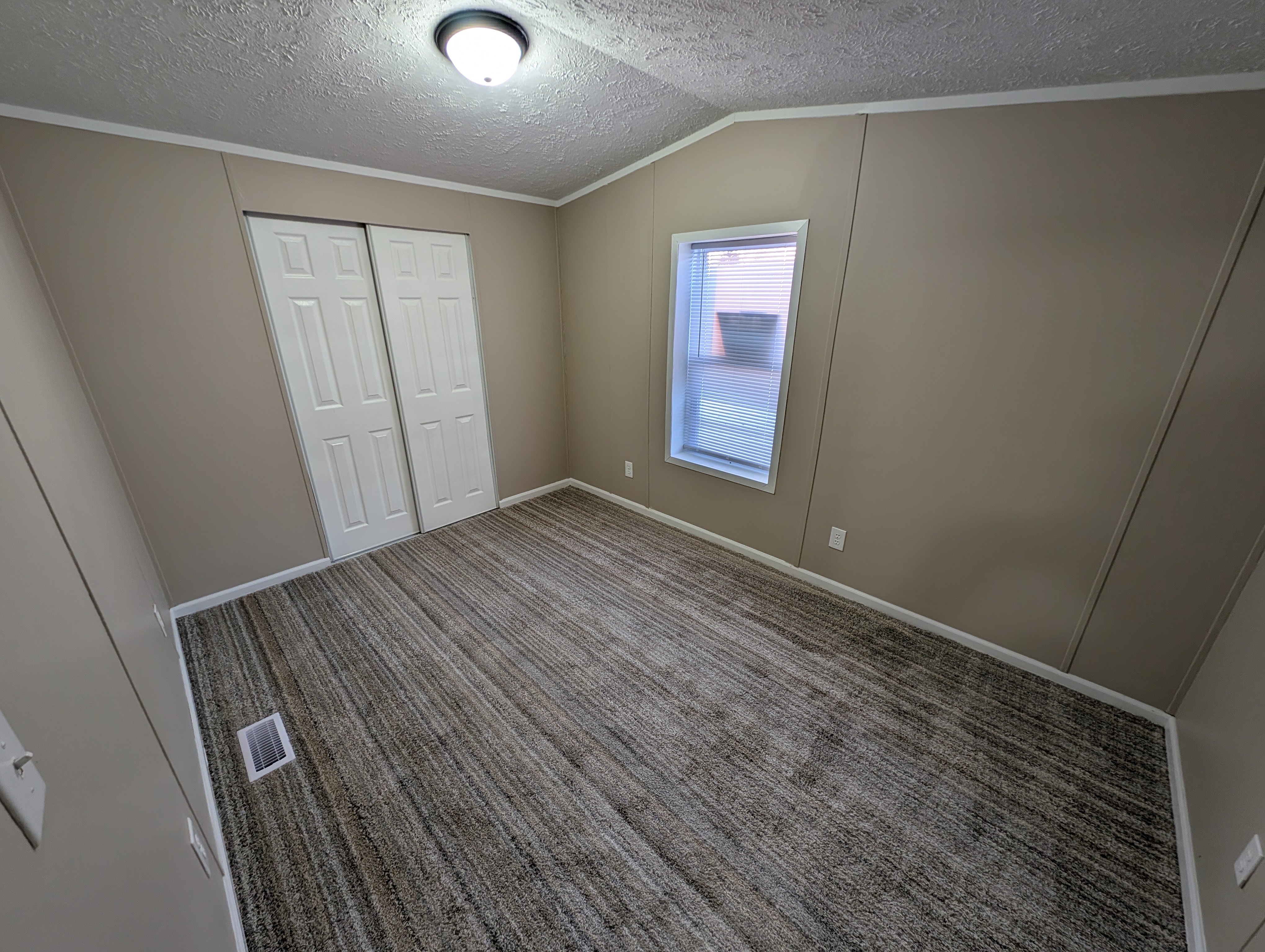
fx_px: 439
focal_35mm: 12
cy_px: 476
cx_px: 632
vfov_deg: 94.6
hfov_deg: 110.5
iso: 52
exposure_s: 1/30
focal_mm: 2.23
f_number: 1.95
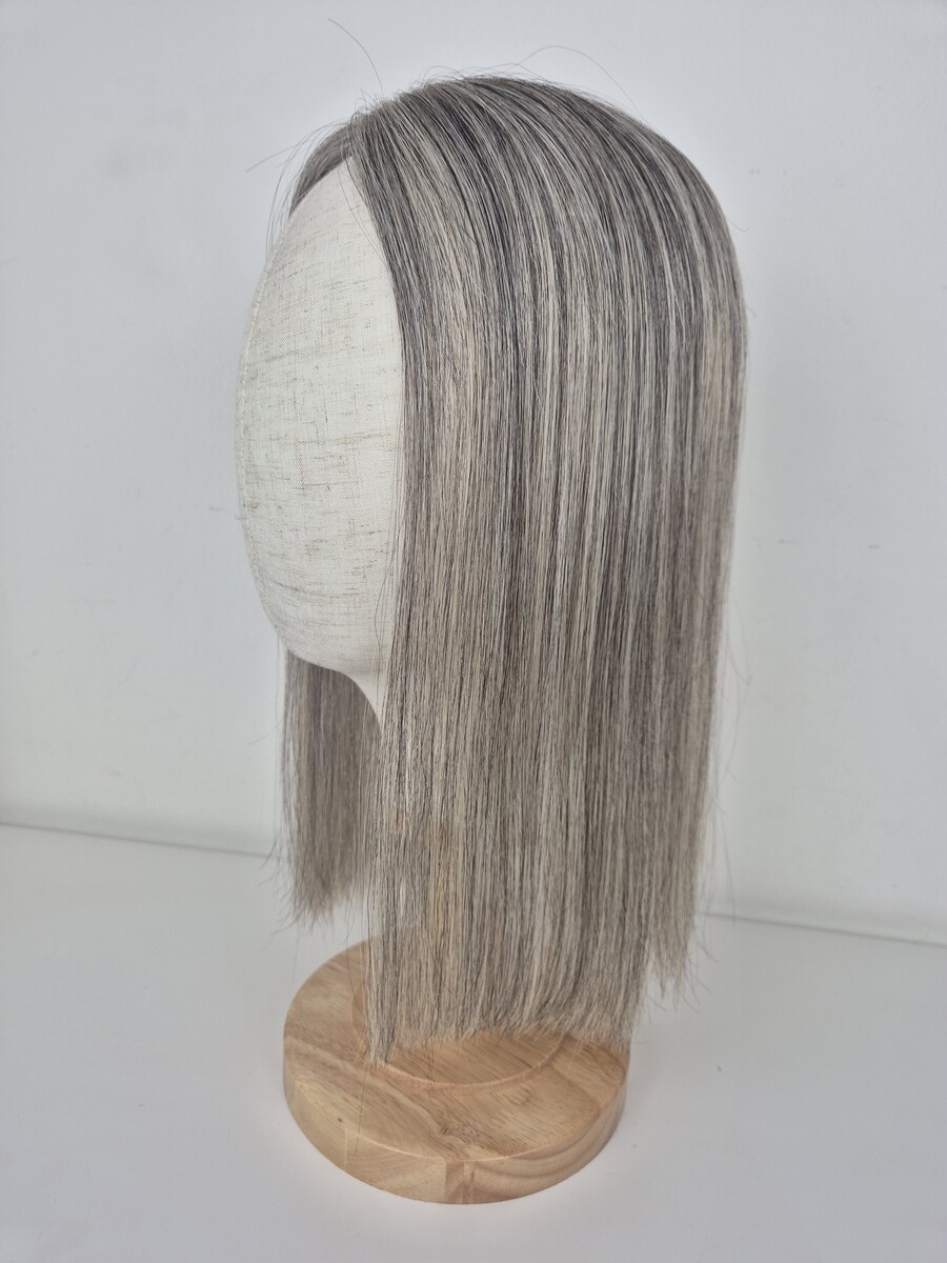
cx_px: 474
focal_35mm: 23
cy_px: 632
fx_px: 839
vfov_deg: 73.9
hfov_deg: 58.9
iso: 32
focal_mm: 5.4
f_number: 1.8
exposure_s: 1/100
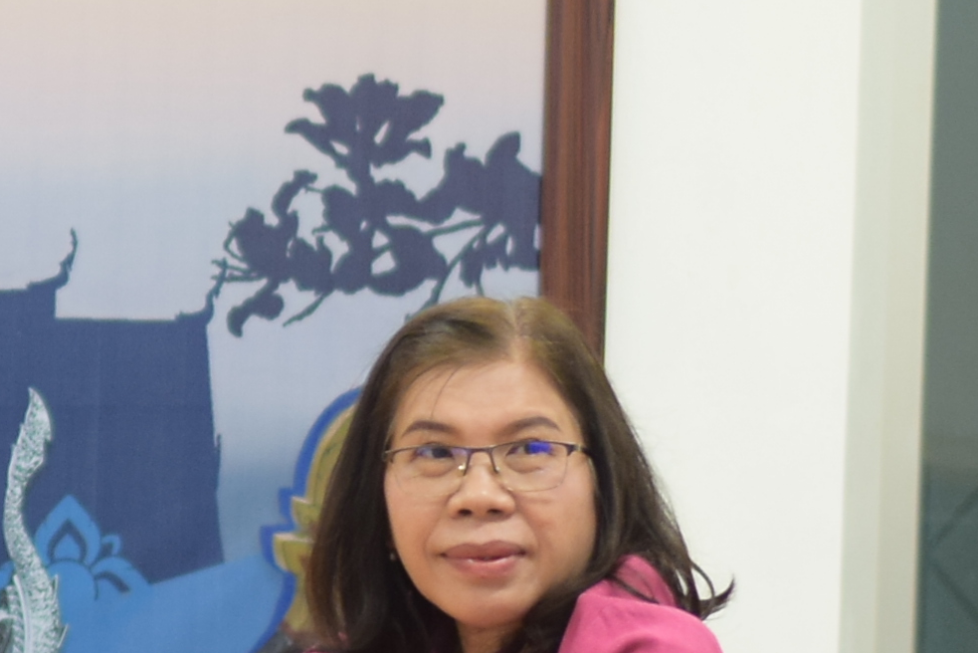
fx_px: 9320
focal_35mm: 343
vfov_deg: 4.0
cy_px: 496
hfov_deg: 5.9
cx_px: -427
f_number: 2.5
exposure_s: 1/100
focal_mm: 50
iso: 500
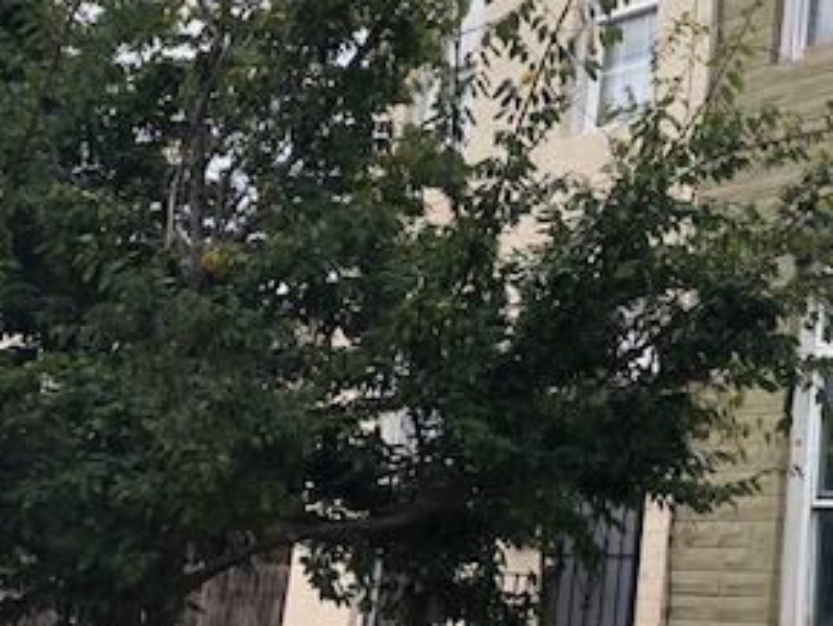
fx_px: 1493
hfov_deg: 28.7
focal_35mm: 62
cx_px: 879
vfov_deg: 23.6
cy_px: 208
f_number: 1.8
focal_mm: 3.99
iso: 20
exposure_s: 1/1389
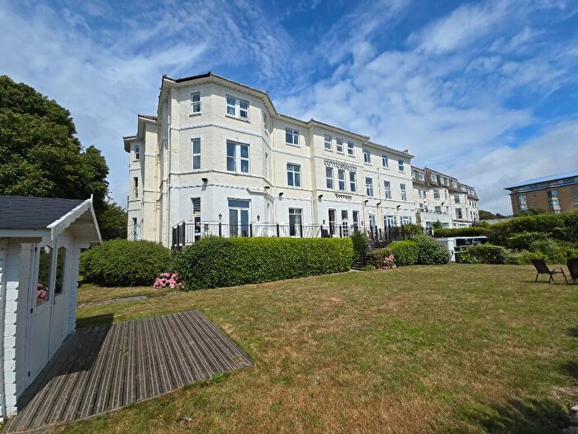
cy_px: 217
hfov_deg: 106.2
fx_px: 217
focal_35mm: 13
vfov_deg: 89.9
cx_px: 289
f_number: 2.2
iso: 50
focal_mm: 2.2
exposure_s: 1/4087
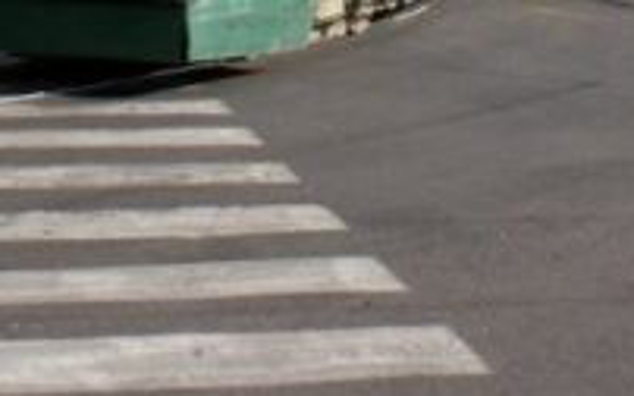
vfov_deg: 12.3
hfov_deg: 20.8
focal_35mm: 100
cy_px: -225
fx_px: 1727
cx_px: 308
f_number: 10
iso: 100
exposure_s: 1/100
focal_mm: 22
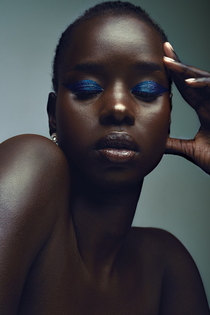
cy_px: 158
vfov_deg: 33.4
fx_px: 525
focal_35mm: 60
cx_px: 105
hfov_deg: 22.6
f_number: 11
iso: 400
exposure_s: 1/125
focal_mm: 60
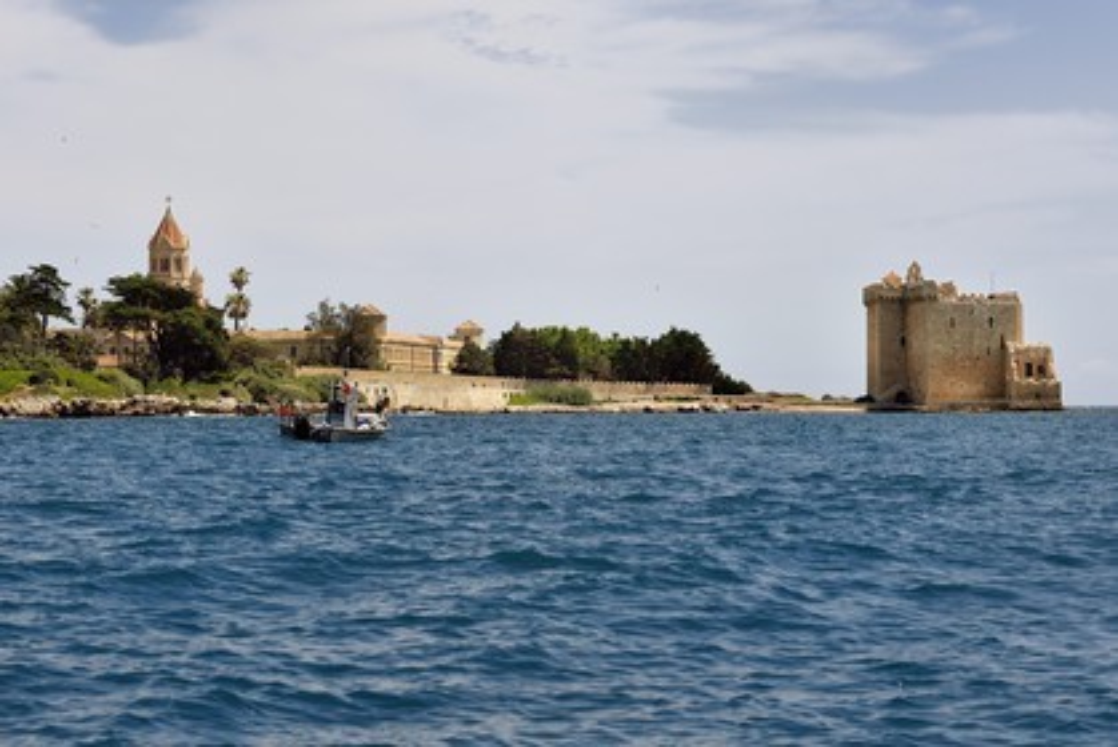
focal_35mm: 80
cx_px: 559
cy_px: 374
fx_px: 2486
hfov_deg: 25.3
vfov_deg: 17.1
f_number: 9
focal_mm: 80
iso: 200
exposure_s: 1/1000
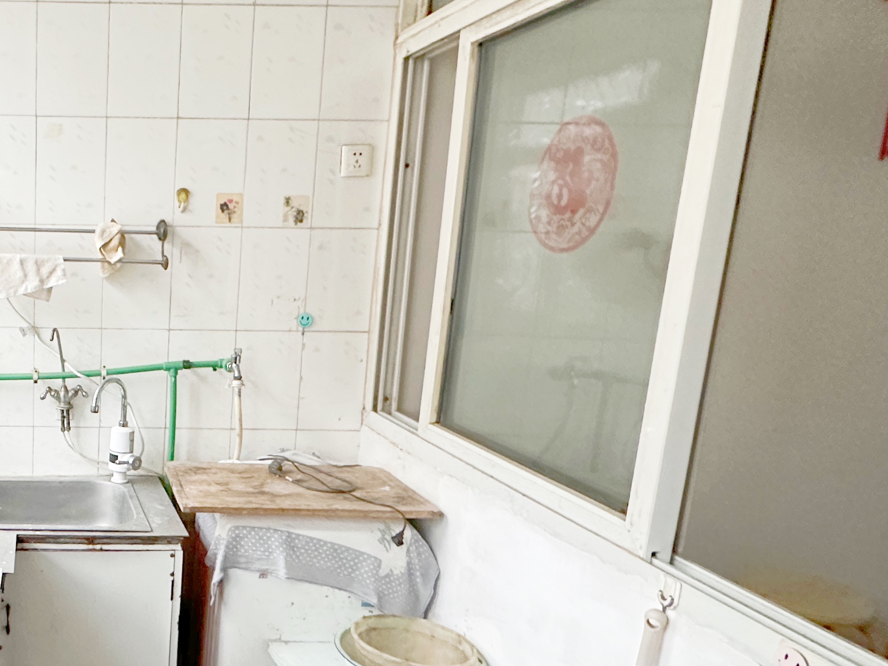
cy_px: 386
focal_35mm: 31
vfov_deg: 45.3
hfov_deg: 50.0
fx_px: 795
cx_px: 46
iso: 500
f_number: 2.2
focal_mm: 2.22
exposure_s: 1/60
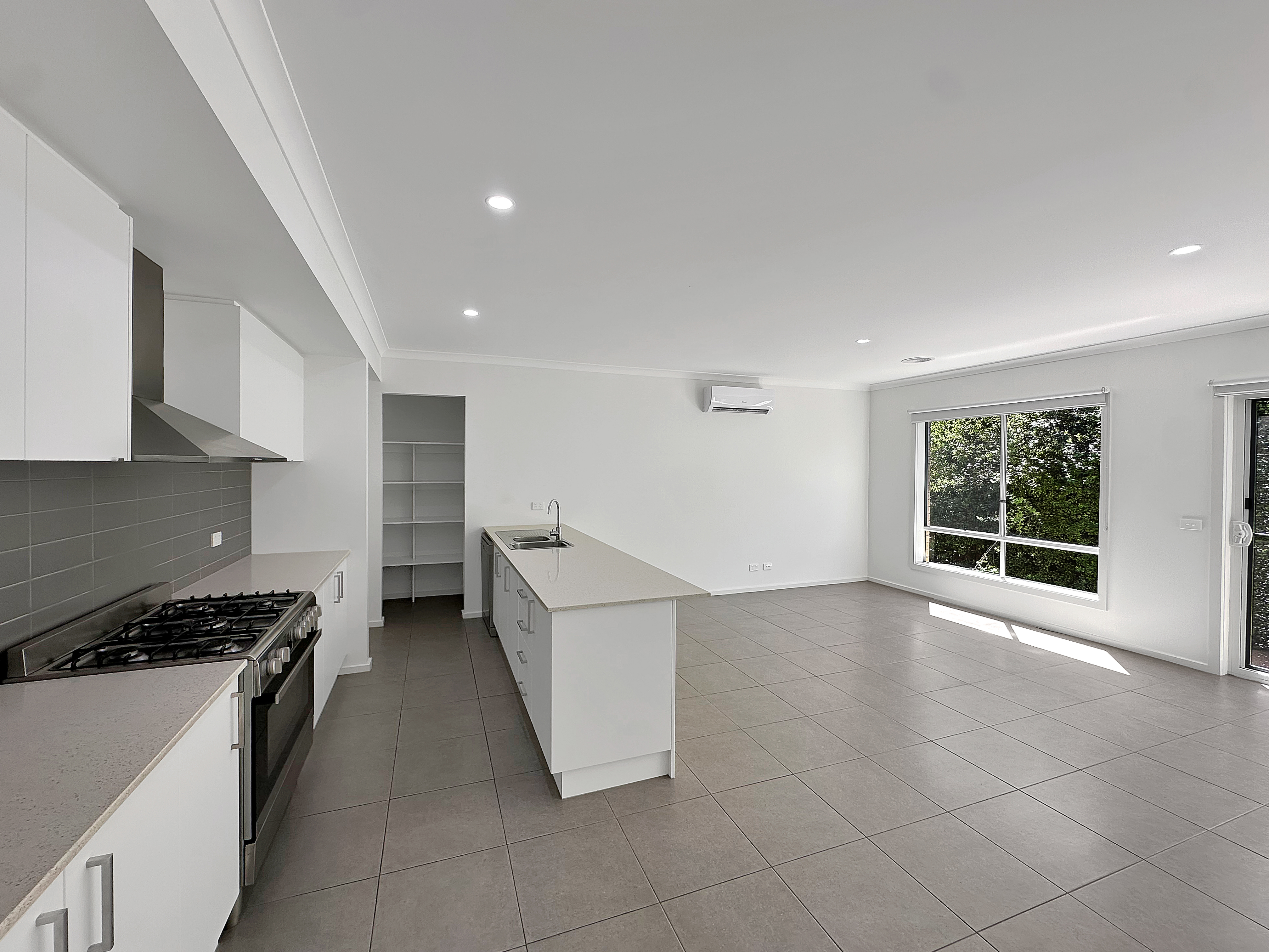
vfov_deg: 85.7
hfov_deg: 102.1
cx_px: 634
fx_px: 513
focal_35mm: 14
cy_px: 476
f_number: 2.2
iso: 40
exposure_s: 1/113
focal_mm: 2.22
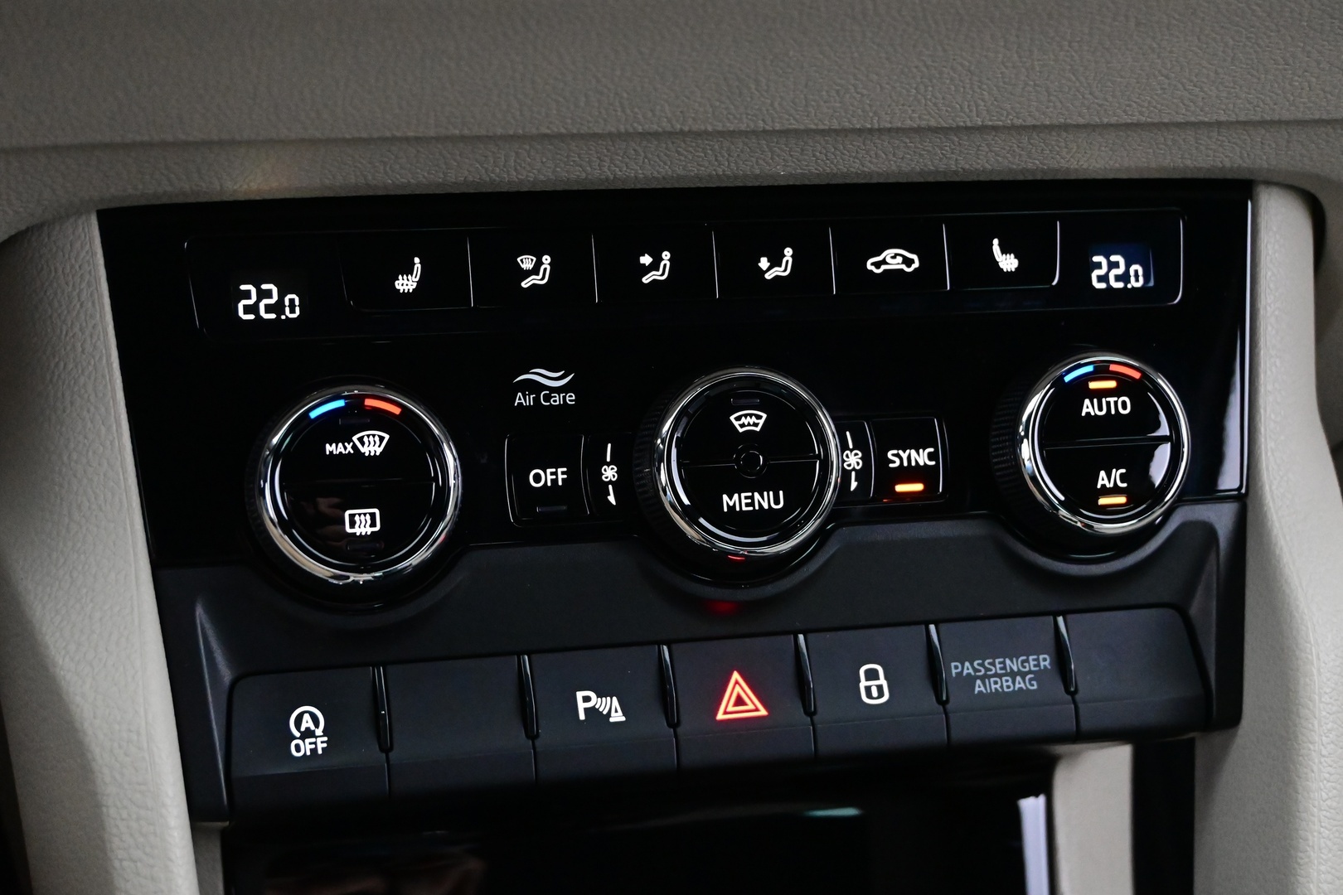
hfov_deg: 35.9
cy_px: 448
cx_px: 672
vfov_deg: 24.4
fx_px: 2070
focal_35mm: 56
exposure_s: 1/25
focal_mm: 37
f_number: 5.3
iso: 6400
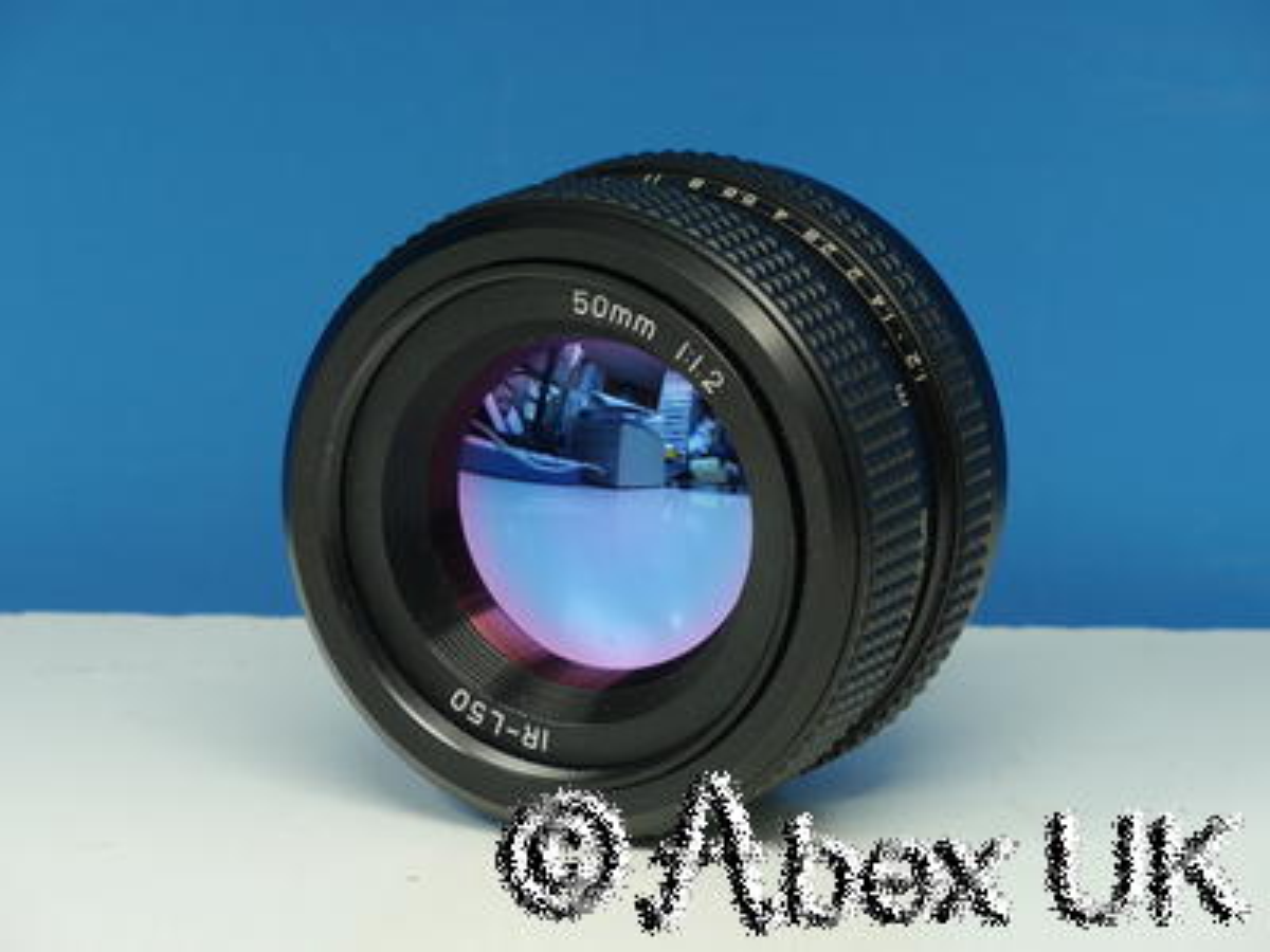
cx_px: 635
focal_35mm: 280
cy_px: 476
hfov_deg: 7.1
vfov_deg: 5.3
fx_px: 10273
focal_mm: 140
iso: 400
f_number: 11
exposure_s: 1/5
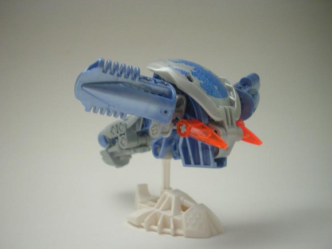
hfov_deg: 49.0
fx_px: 364
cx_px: 164
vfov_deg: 37.7
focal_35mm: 38
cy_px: 125
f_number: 2.8
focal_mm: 6.2
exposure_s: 1/5
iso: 200
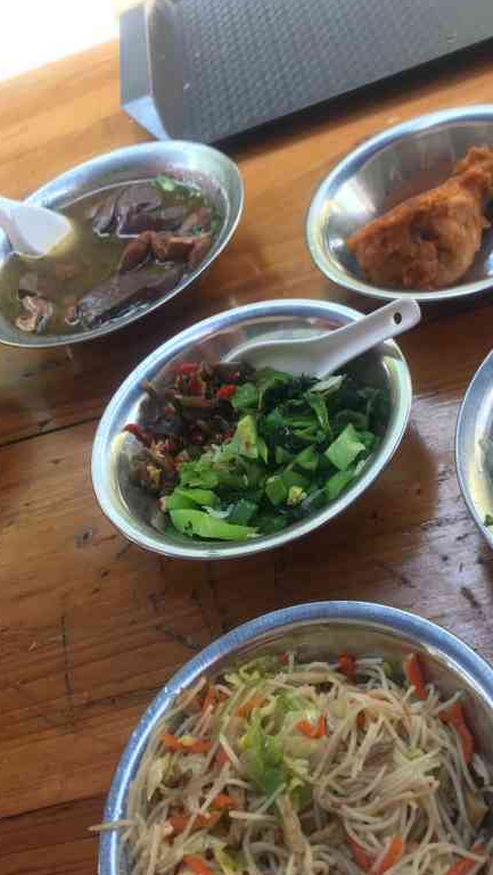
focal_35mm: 37
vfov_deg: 53.9
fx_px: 859
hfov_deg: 31.8
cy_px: 483
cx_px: 327
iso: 32
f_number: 1.8
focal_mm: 3.99
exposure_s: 1/100
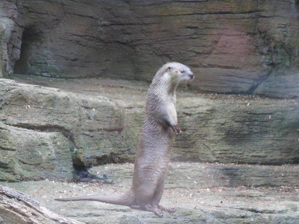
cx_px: 162
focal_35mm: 235
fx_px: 2029
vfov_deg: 6.3
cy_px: 103
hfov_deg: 8.4
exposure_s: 1/30
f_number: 5.6
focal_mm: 36.2
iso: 480
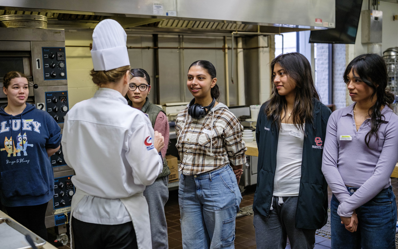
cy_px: 126
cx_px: 199
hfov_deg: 47.2
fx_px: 456
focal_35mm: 42
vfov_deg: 30.5
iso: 800
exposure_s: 1/300
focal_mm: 27
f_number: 1.6
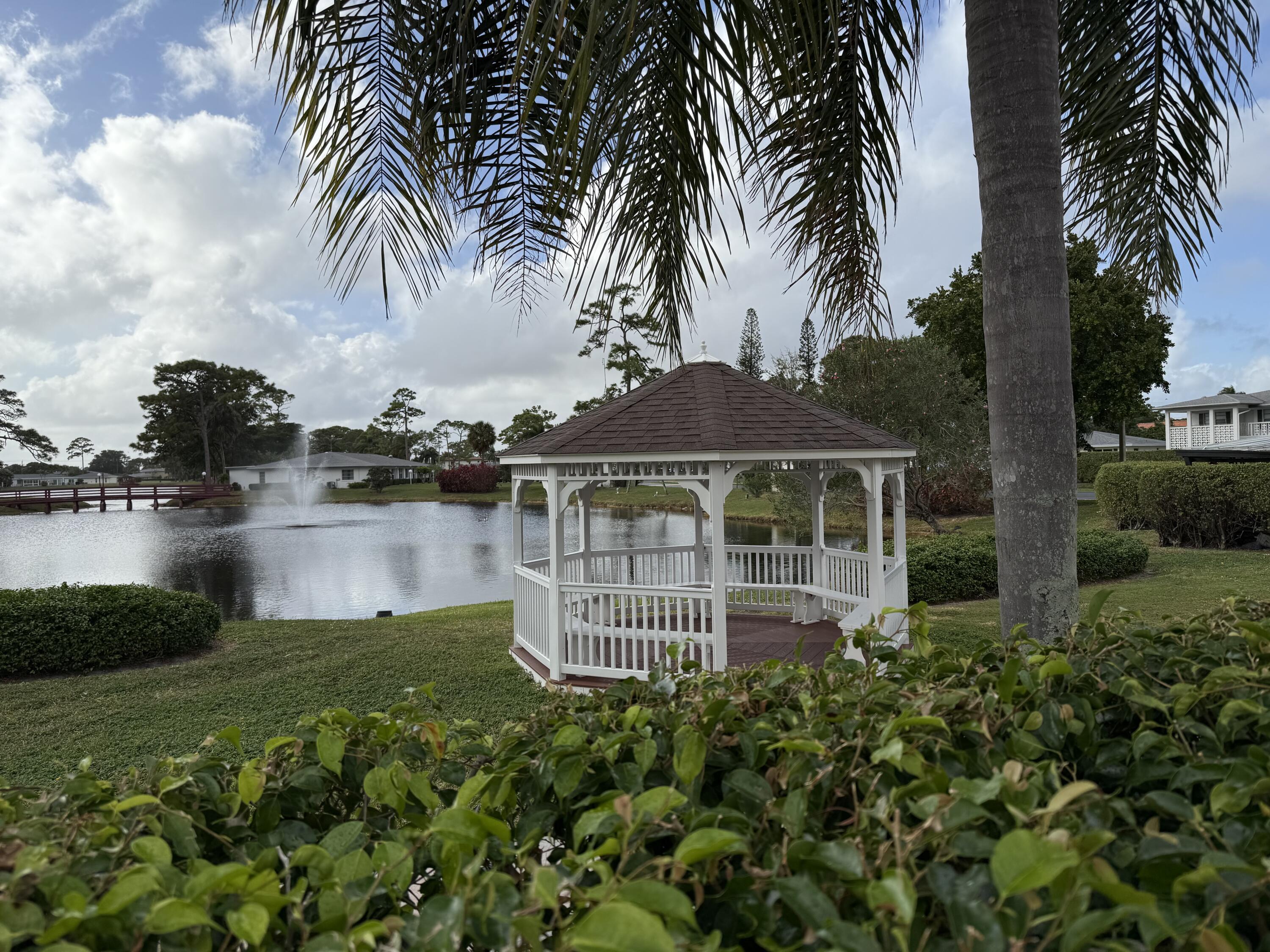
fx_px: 881
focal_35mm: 24
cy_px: 476
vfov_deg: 56.8
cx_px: 635
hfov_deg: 71.6
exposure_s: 1/6711
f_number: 1.78
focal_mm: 6.76
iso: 80
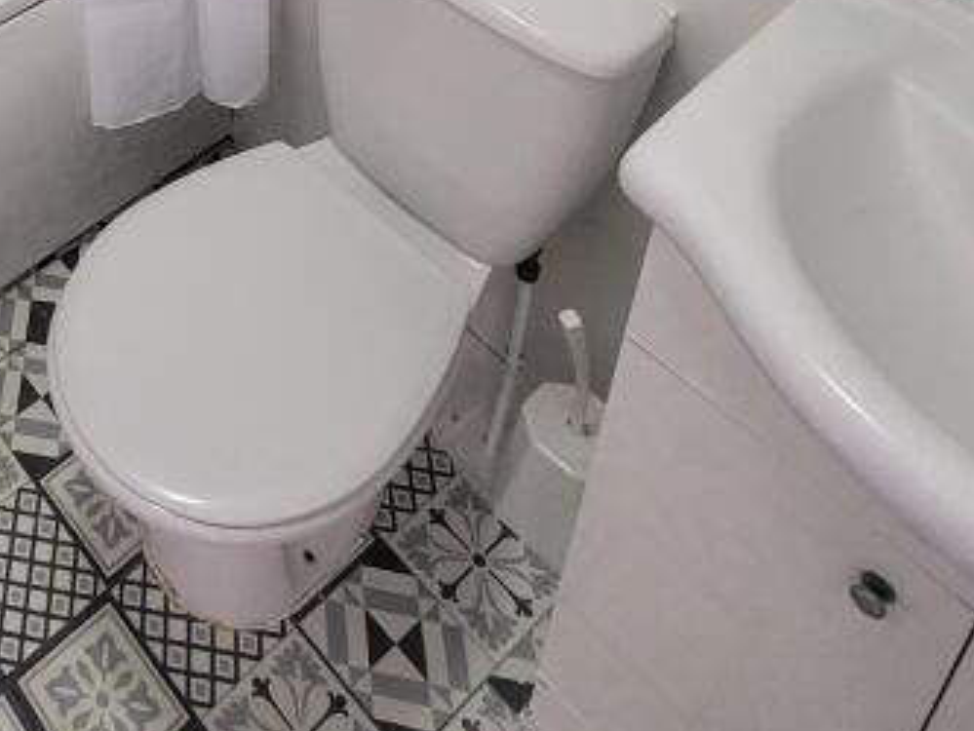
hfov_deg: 38.7
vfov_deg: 26.1
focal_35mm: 40
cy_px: -371
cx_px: -94
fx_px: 1126
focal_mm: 1.74
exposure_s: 1/50
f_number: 2.2
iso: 250
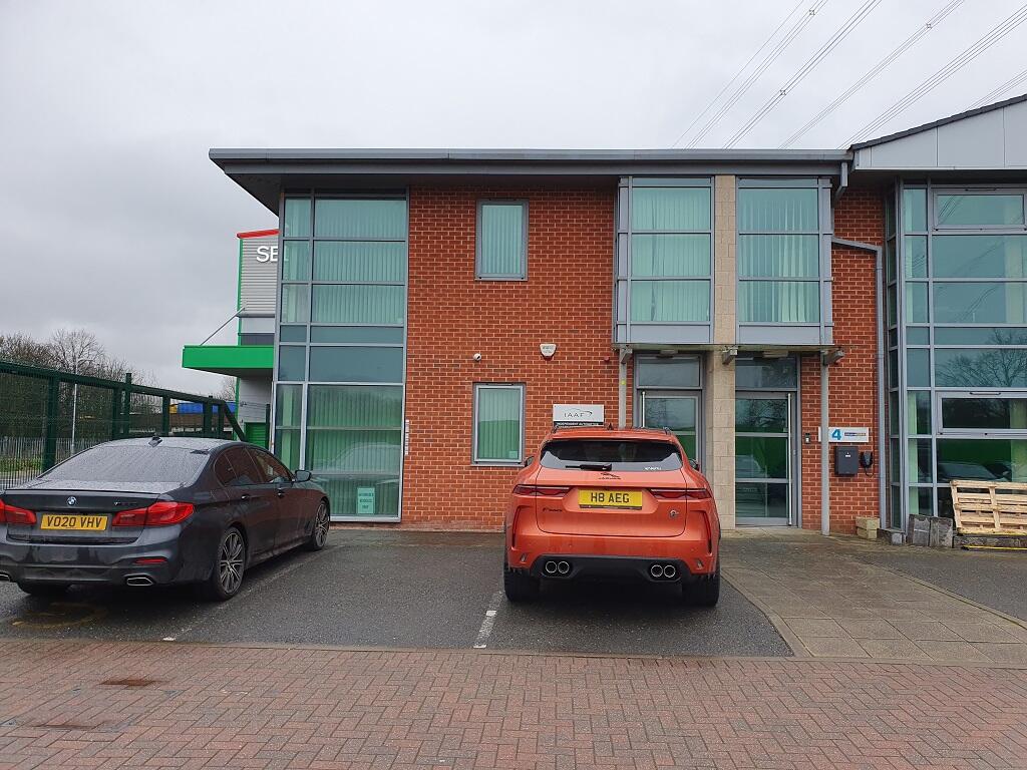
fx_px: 771
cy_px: 385
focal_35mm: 26
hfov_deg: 67.3
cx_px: 514
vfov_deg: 53.1
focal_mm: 4.32
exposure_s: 1/435
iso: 50
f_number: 2.4
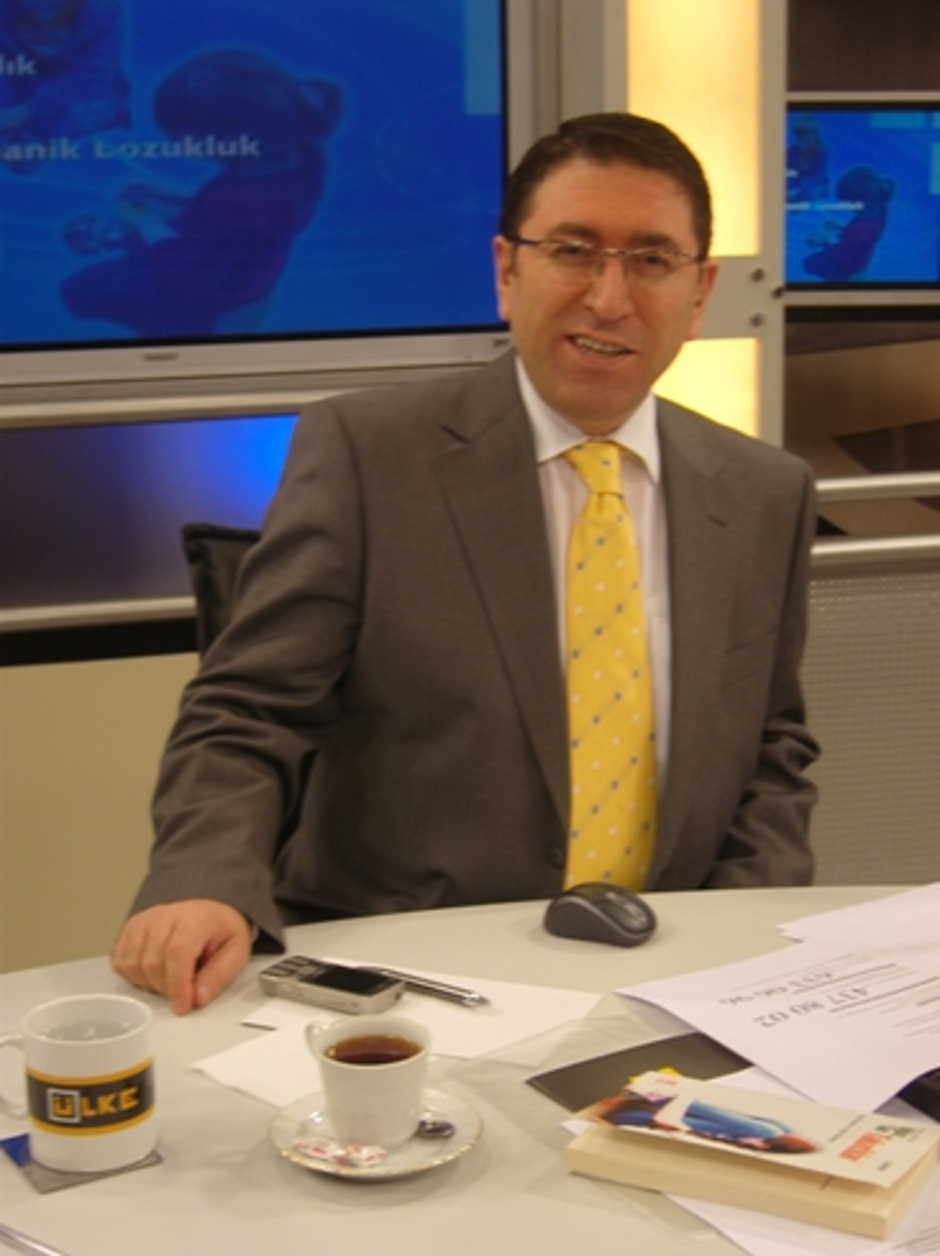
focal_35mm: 63
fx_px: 2283
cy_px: 628
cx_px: 470
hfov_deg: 23.3
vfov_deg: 30.7
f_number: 3.8
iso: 100
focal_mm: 13.6
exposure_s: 1/60
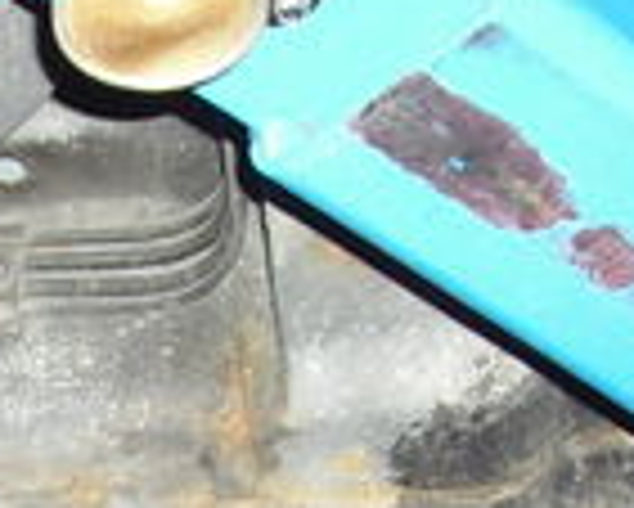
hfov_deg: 11.2
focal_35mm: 164
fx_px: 3079
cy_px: 985
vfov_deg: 8.9
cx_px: -360
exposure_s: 1/60
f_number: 2.7
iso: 200
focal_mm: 6.2
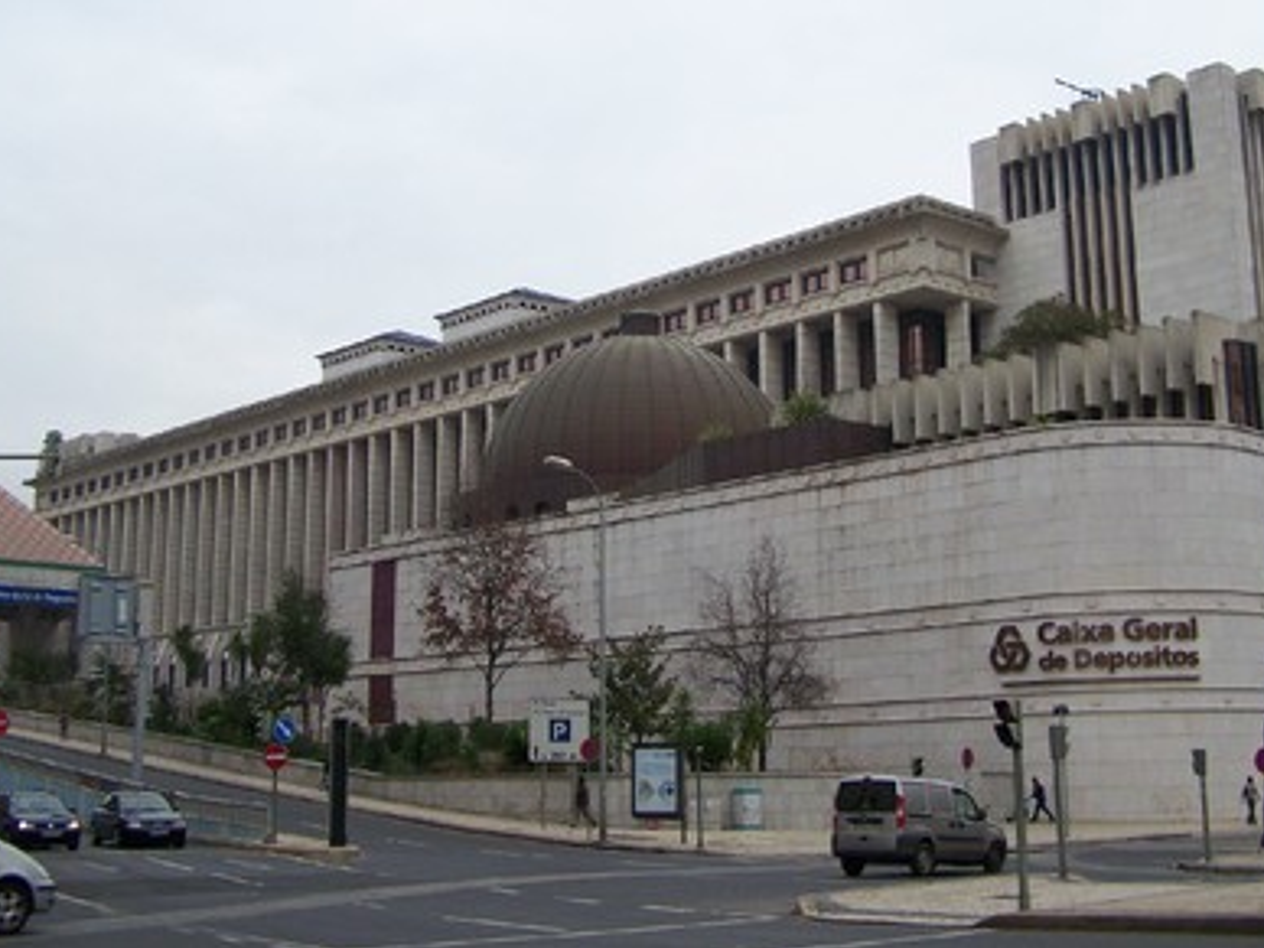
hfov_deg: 38.8
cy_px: 347
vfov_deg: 29.5
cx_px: 717
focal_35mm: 49
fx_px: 1789
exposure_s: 1/800
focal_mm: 6.3
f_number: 2.8
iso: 80
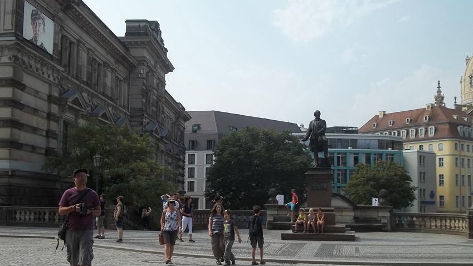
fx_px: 502
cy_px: 168
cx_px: 232
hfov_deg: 50.5
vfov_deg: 29.6
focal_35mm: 40
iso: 64
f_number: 8
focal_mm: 6.5
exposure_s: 1/160
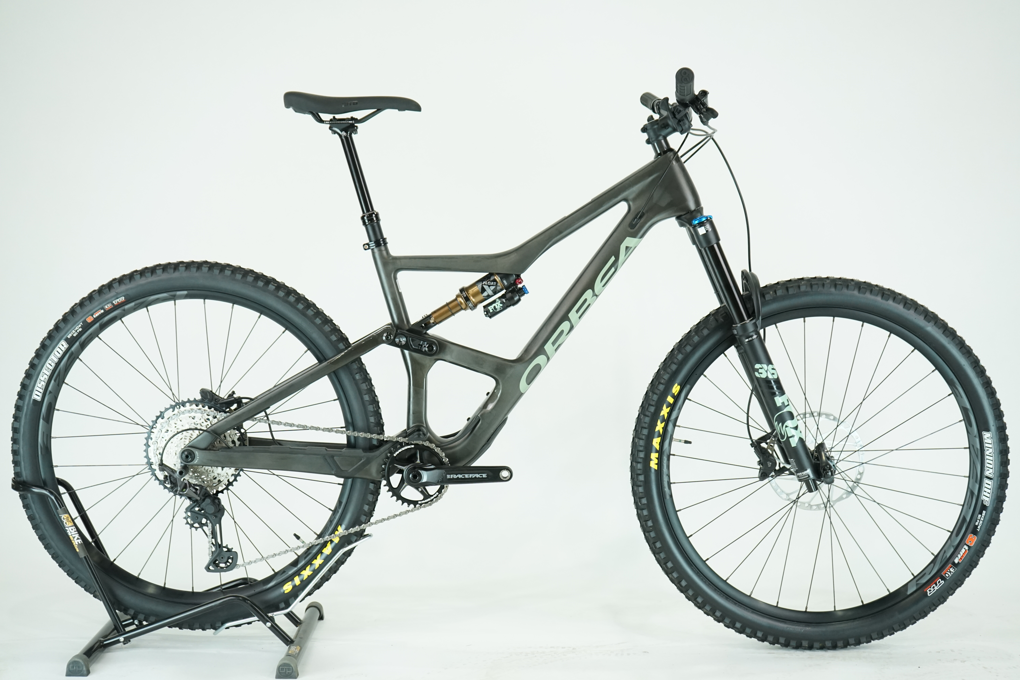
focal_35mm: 53
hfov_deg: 37.5
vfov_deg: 25.5
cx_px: 510
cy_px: 340
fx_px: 1502
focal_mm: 53
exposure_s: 1/200
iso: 1600
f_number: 5.6
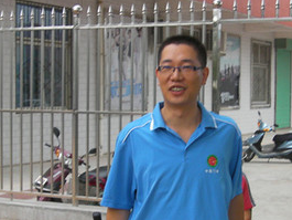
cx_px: 150
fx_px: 726
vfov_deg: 17.1
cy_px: 155
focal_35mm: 86
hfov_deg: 22.7
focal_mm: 6.8
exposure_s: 1/67.1
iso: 50
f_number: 3.5
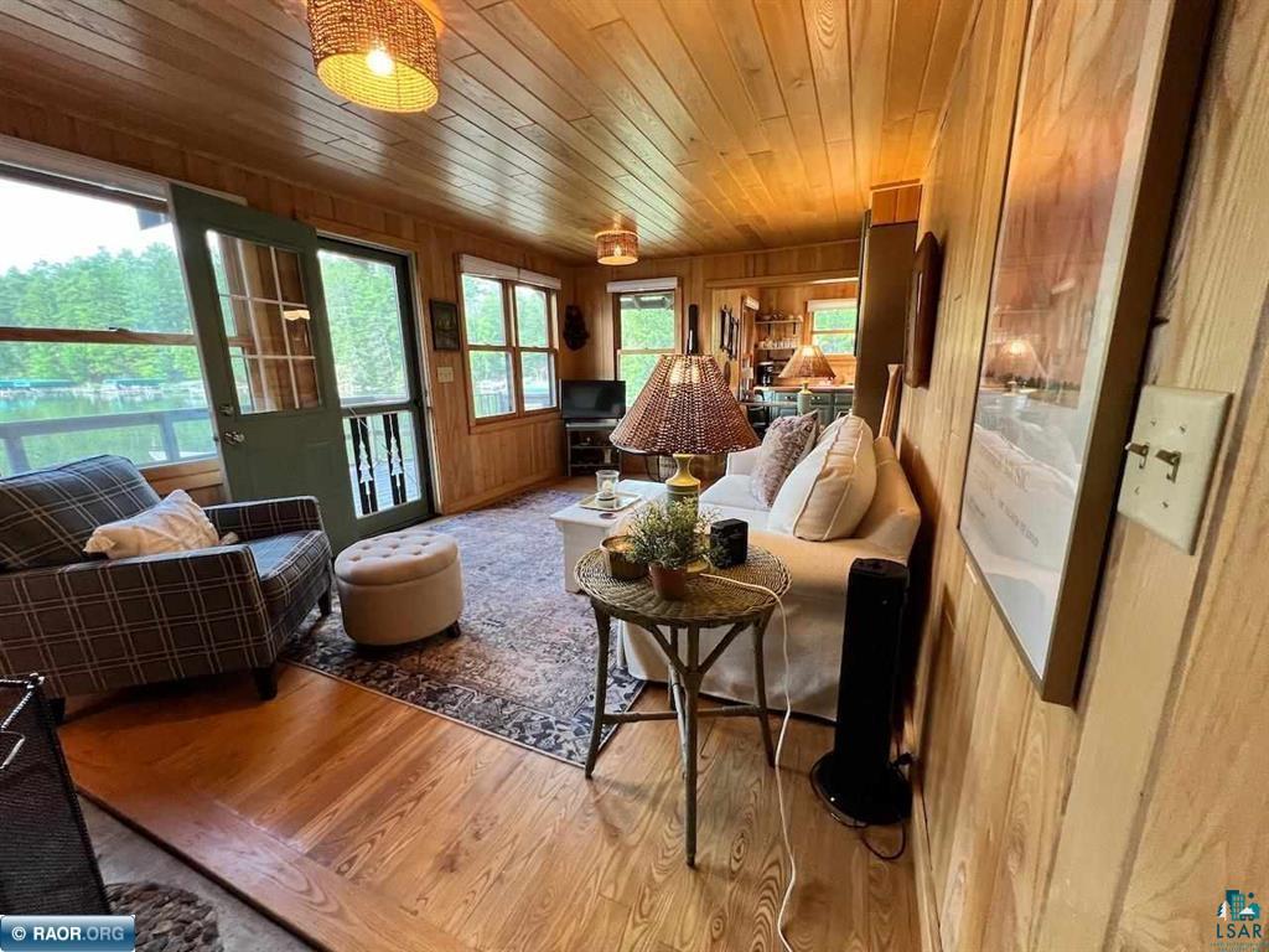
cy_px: 476
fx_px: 477
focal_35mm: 13
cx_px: 634
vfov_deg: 89.9
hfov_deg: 106.2
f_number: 1.8
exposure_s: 1/60
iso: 250
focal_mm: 1.57
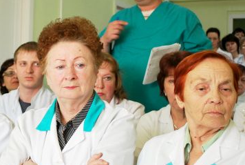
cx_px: 42
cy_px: 50
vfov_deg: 16.9
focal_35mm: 81
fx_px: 552
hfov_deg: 24.5
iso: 200
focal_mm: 24
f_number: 4.2
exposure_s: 1/40
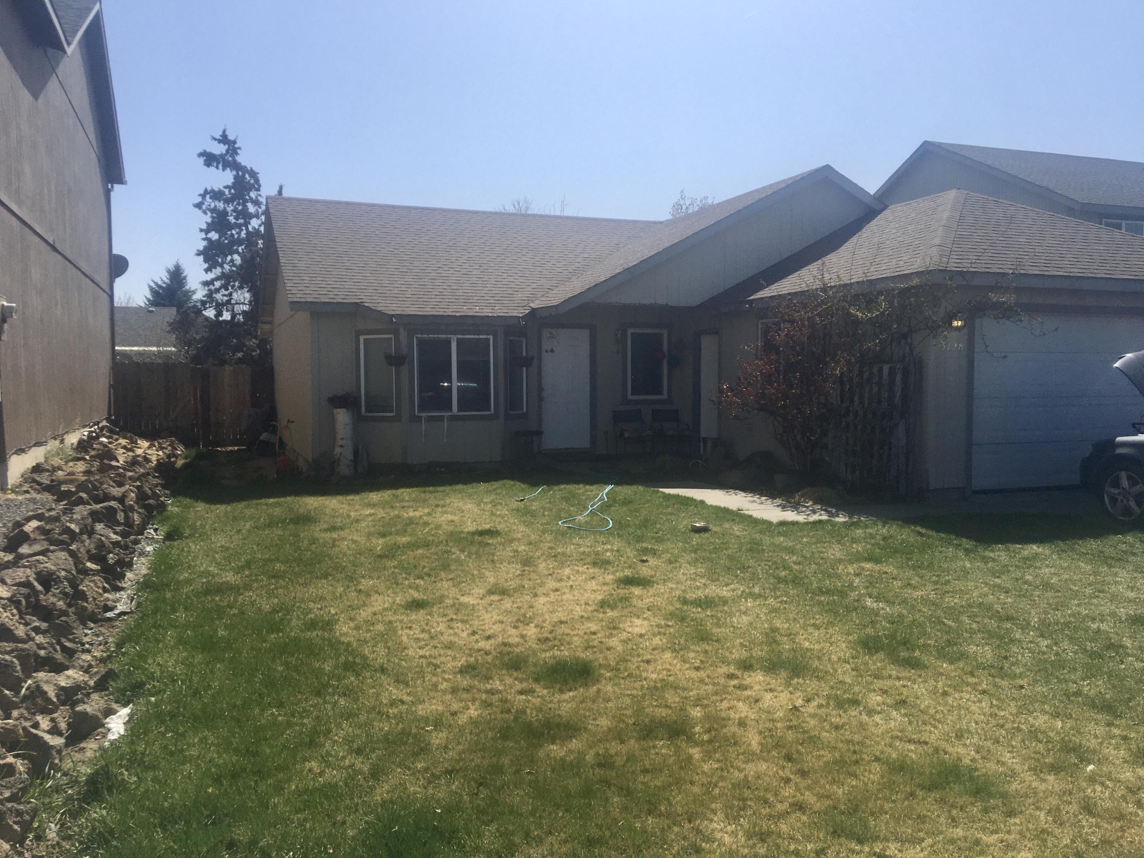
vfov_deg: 48.2
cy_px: 429
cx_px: 572
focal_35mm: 29
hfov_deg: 61.7
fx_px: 958
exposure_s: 1/2481
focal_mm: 4.15
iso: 25
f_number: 2.2
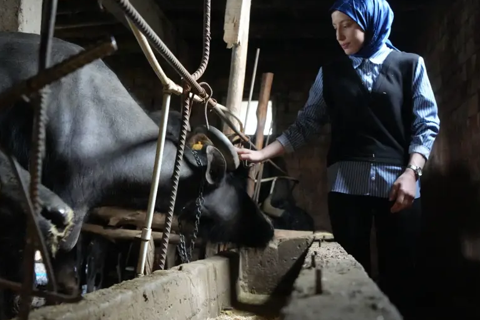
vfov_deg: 34.2
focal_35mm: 39
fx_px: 520
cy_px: 150
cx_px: 240
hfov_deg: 49.6
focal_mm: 34
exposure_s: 1/80
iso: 12800
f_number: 4
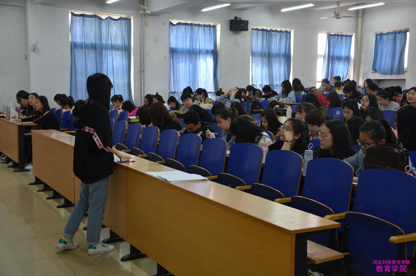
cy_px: 138
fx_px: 519
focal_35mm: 45
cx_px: 208
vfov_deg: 29.7
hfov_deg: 43.7
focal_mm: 30
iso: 500
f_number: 4.2
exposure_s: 1/60
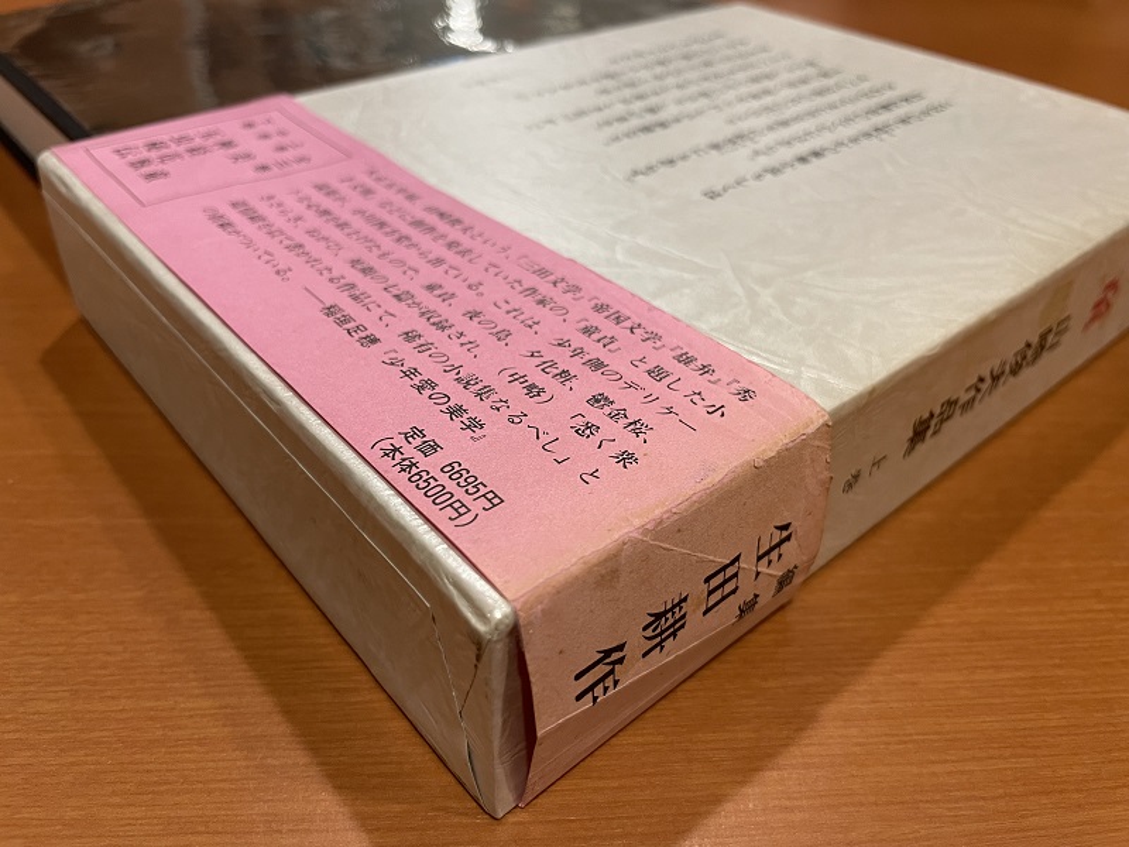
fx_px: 848
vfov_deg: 53.1
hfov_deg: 67.3
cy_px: 424
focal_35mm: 26
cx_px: 564
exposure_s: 1/83
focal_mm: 4.2
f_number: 1.6
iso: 125
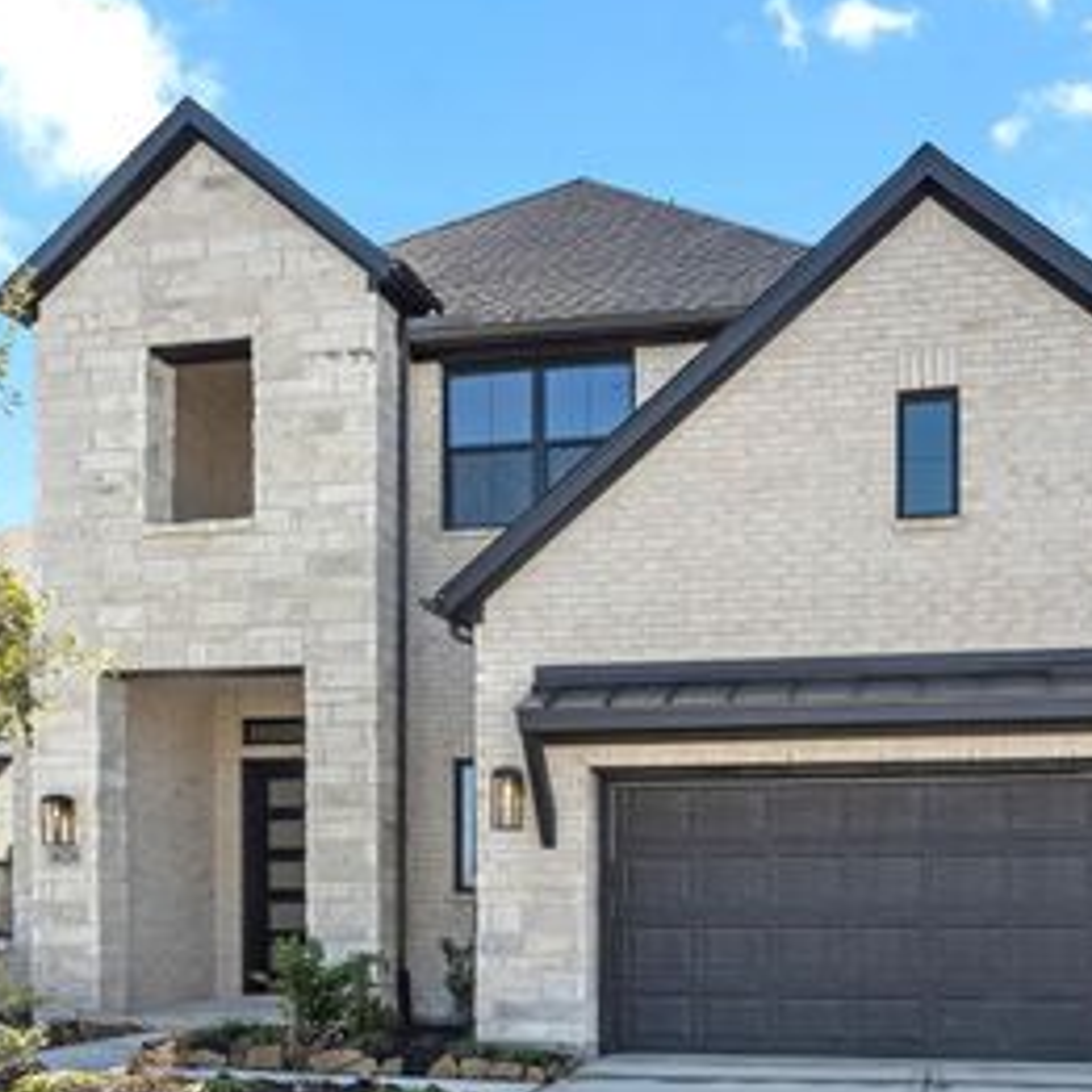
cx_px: 586
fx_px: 928
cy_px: 609
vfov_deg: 60.8
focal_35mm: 26
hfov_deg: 60.9
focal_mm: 16
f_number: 9
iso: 100
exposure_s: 1/50
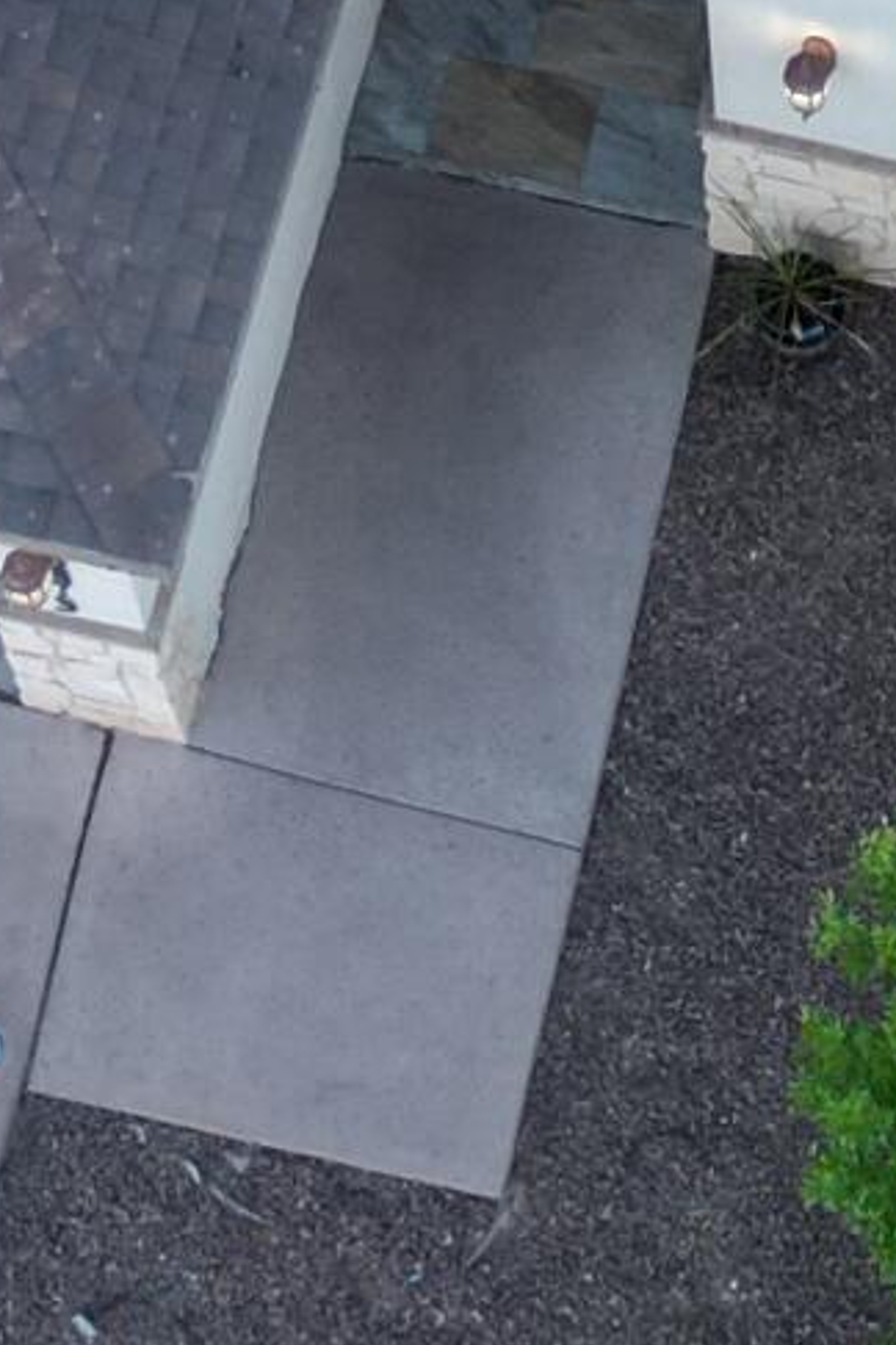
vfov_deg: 11.7
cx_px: 791
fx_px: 5749
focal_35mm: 154
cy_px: -1475
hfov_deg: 8.9
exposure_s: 1/640
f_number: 1.7
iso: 200
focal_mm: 6.72
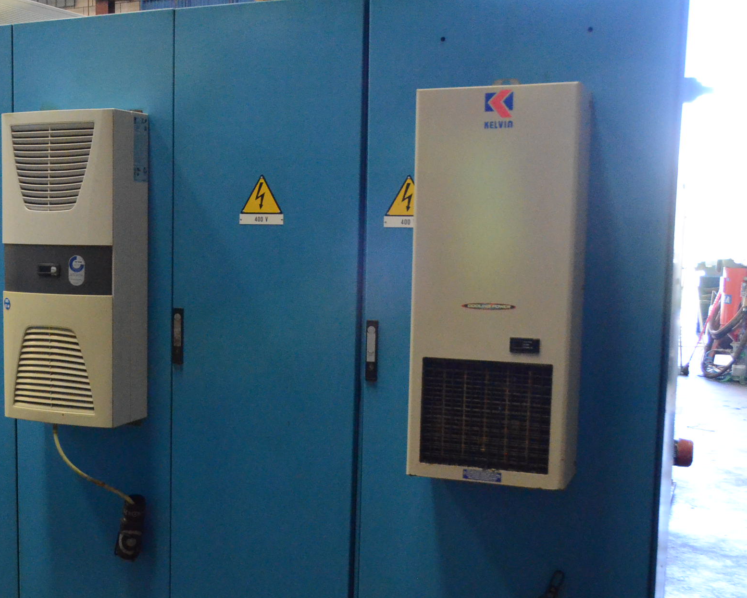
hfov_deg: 37.1
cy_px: 345
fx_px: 1083
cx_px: 187
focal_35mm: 49
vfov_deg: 30.8
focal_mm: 22
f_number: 3.8
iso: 6400
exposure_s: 1/200
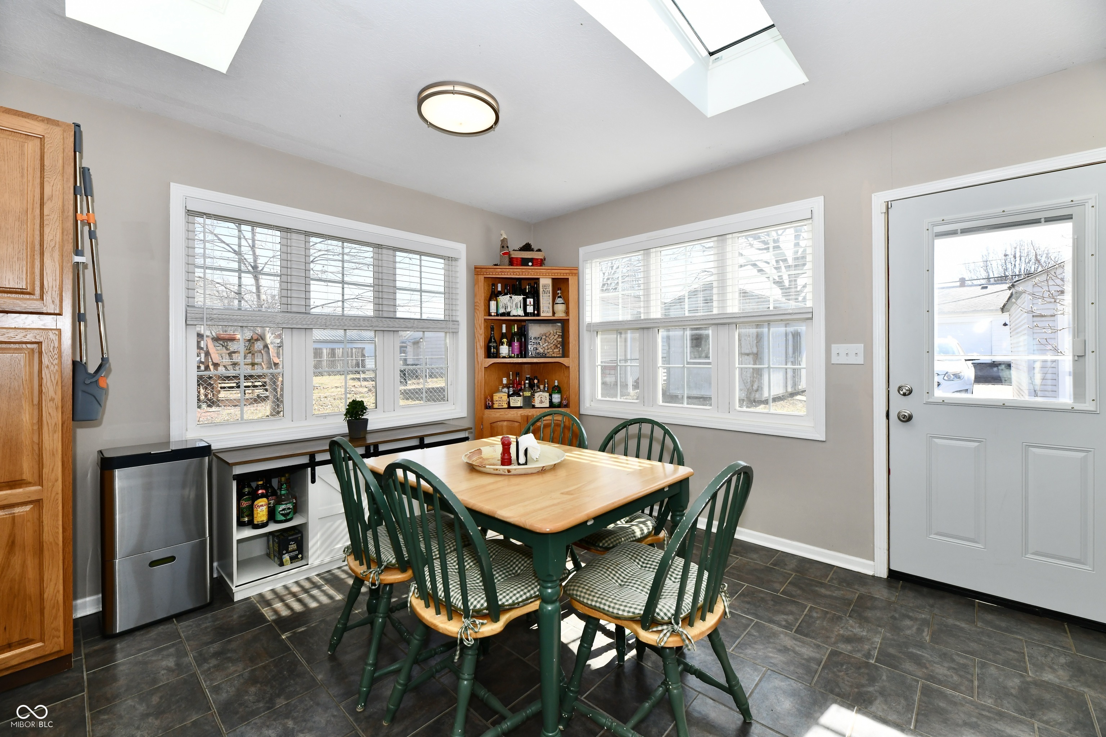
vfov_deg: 81.2
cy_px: 368
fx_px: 430
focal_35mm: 14
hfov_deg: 104.3
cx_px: 553
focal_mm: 14
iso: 640
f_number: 8
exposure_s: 1/250
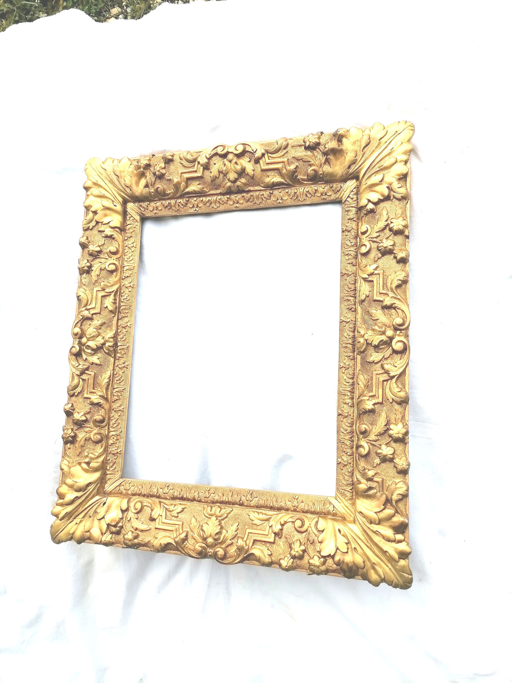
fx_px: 532
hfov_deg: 51.4
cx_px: 256
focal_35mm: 27
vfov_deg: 65.3
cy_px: 342
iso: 50
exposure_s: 1/1658
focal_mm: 5.4
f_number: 1.8
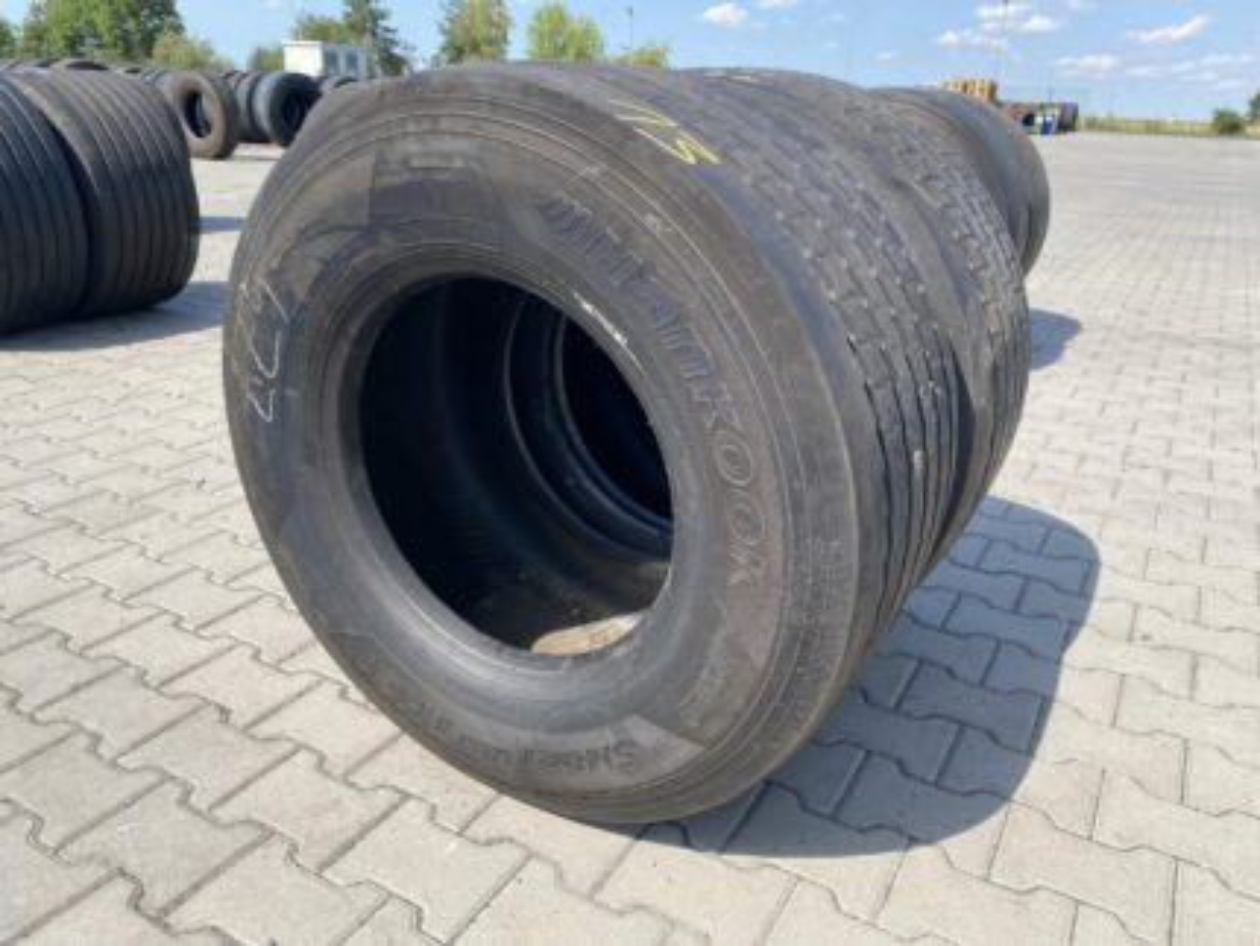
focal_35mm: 26
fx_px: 947
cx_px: 630
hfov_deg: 67.3
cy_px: 473
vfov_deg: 53.1
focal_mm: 4.25
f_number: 1.8
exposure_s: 1/1464
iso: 32
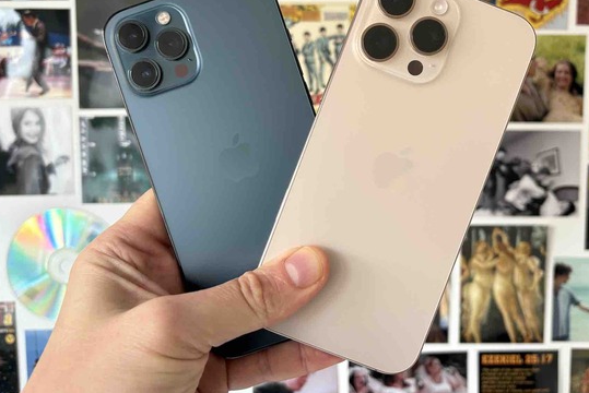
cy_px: 150
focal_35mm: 32
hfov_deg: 58.6
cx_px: 314
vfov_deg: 40.9
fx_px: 524
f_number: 1.6
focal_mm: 5.96
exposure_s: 1/60
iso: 160
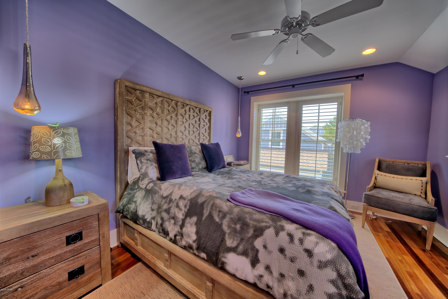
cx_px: 224
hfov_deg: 112.6
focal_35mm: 12
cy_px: 150
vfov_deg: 90.0
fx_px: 149
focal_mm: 12
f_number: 16
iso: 200
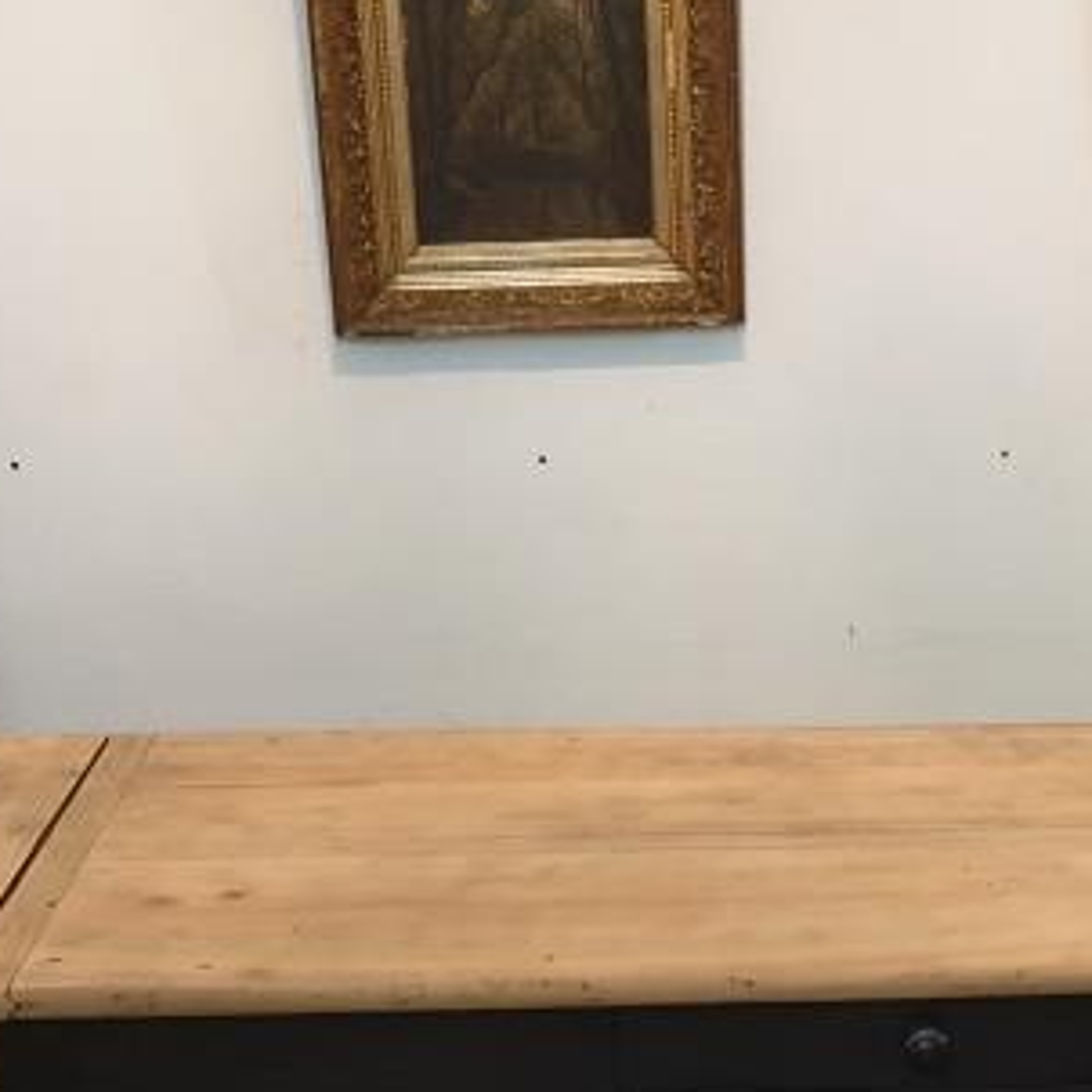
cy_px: 767
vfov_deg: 22.1
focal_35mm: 78
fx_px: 2784
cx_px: 929
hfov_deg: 21.8
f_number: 1.5
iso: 250
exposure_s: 1/50
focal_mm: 4.3
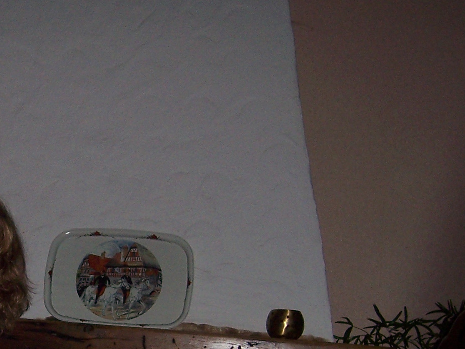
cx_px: -6
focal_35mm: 83
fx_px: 1115
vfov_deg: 17.5
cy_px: 317
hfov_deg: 22.6
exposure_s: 1/60
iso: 125
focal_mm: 6.2
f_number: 2.8
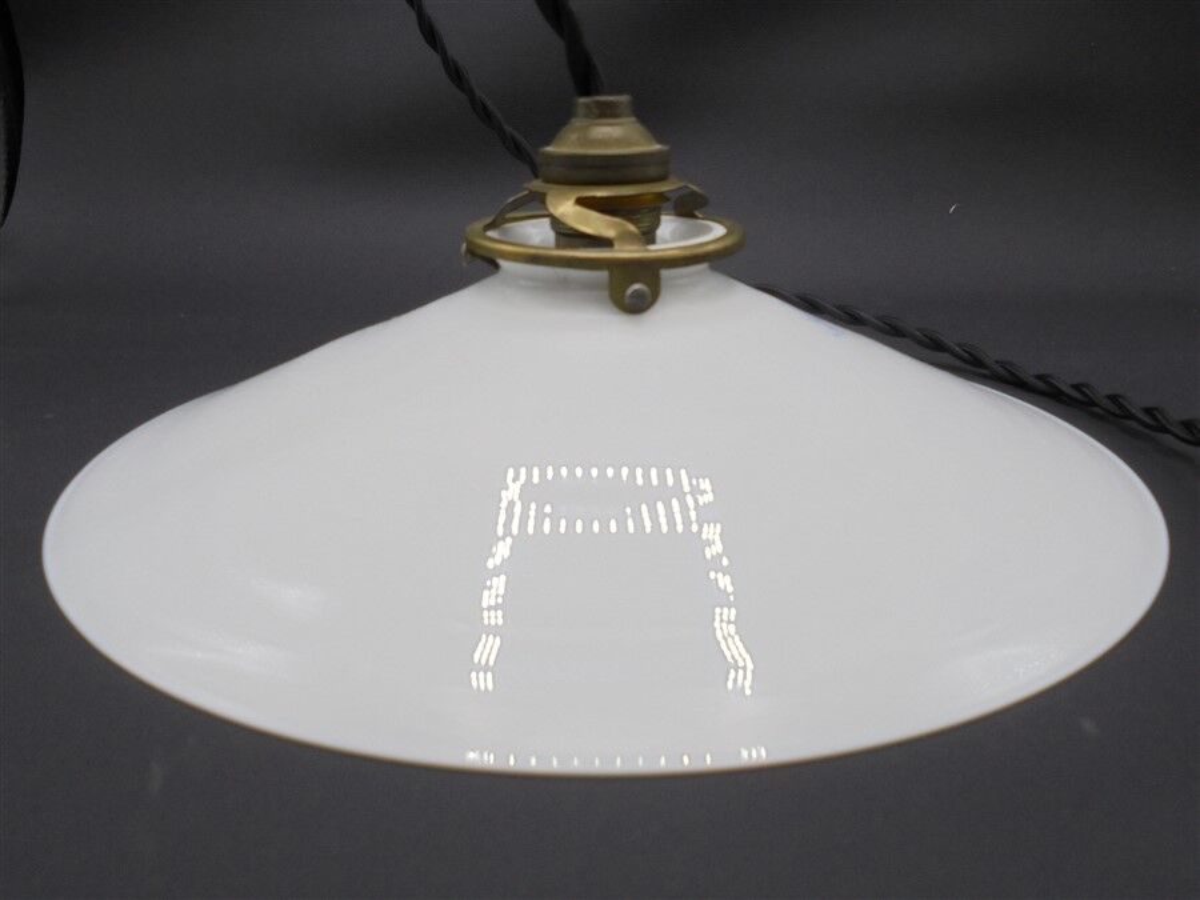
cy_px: 450
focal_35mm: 29
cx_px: 600
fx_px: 1005
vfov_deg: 48.2
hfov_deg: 61.7
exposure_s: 1/160
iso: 100
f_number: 3.7
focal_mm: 5.3
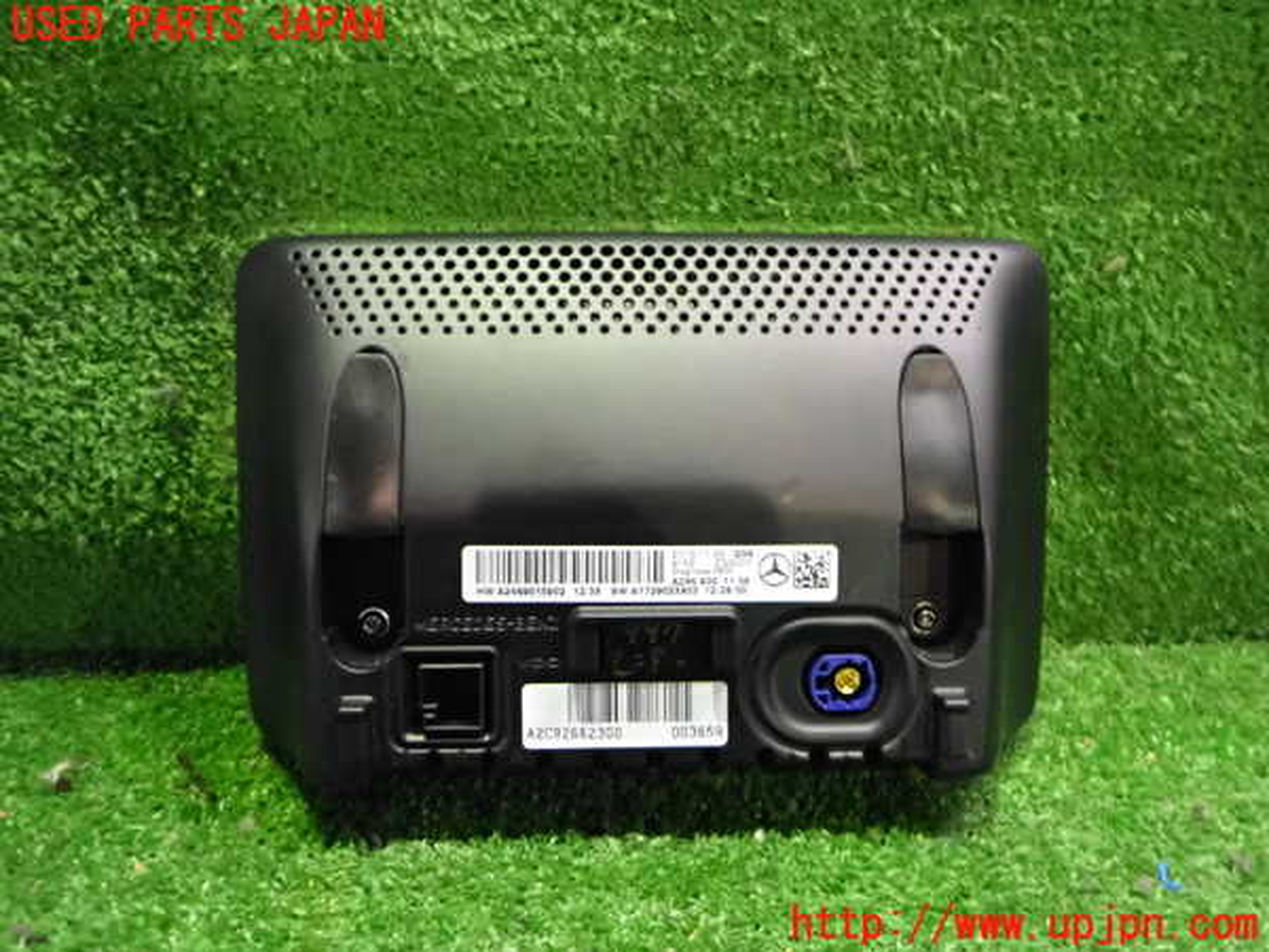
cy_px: 476
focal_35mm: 30
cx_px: 634
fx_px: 1100
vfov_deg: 46.8
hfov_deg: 60.0
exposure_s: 1/60
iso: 2500
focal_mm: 5.4
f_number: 2.3
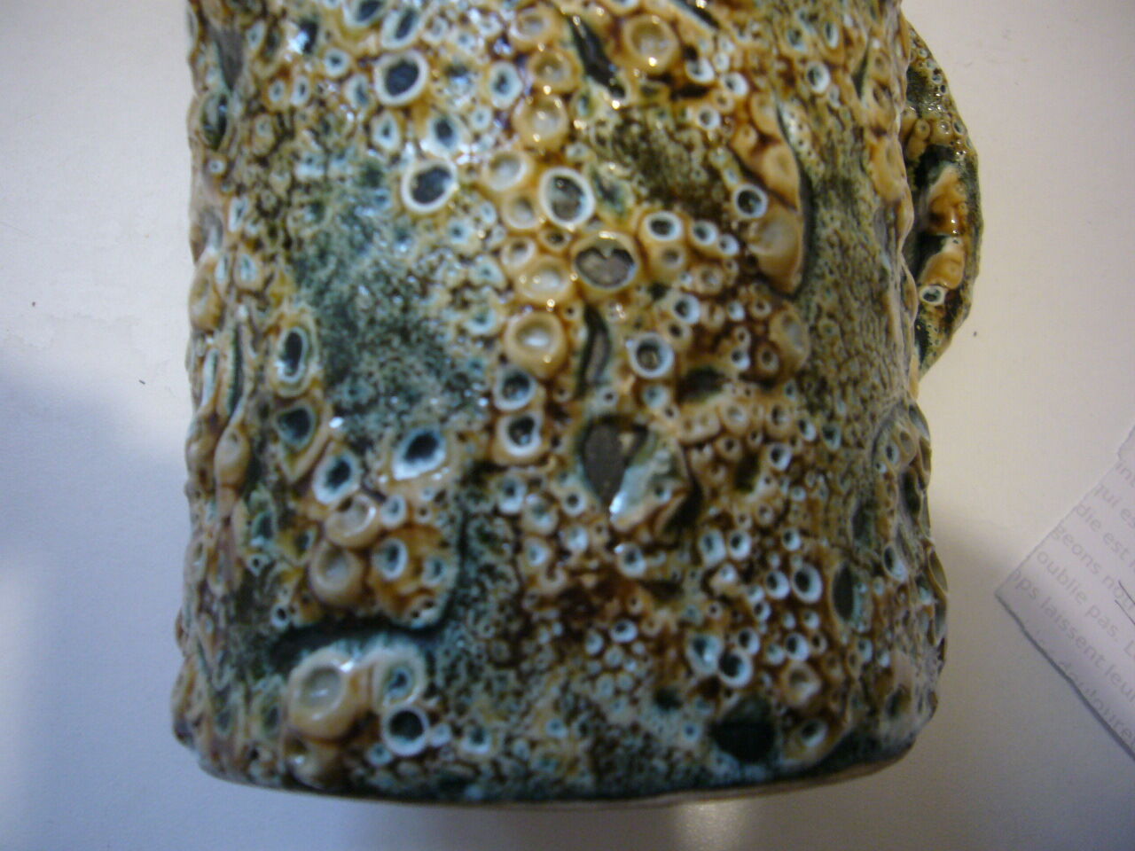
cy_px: 426
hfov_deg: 63.4
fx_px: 918
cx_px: 568
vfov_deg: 49.7
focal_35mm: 28
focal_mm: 4.6
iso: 200
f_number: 2.8
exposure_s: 1/10
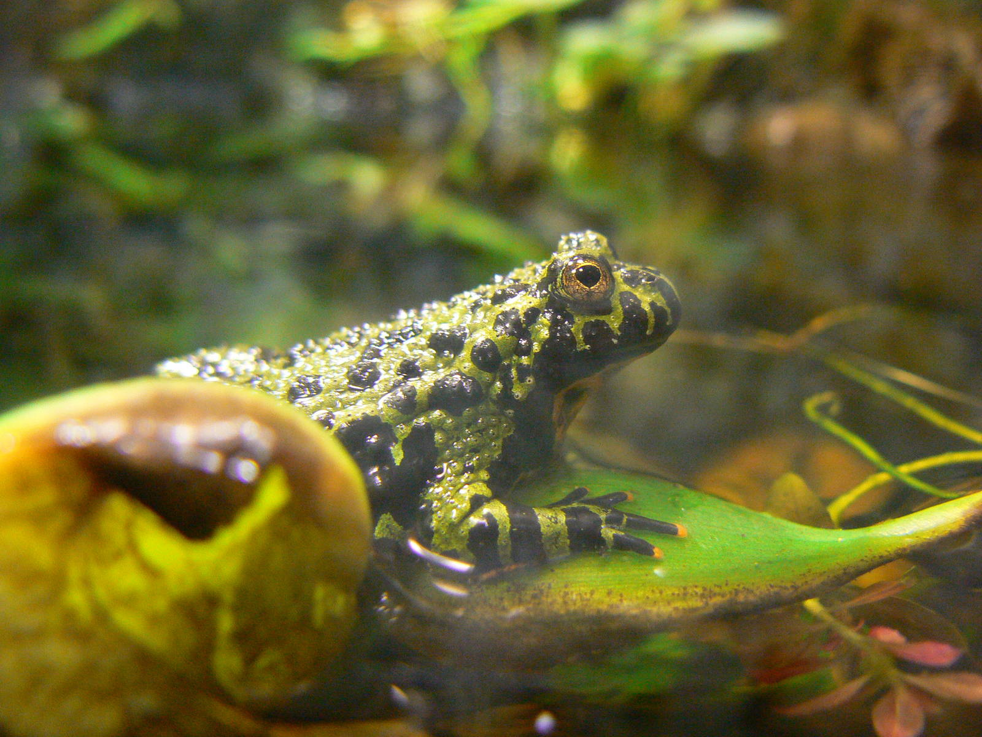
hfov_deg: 51.4
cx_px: 491
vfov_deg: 39.7
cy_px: 368
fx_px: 1021
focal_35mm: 36
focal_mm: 6
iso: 200
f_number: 2.8
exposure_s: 1/10
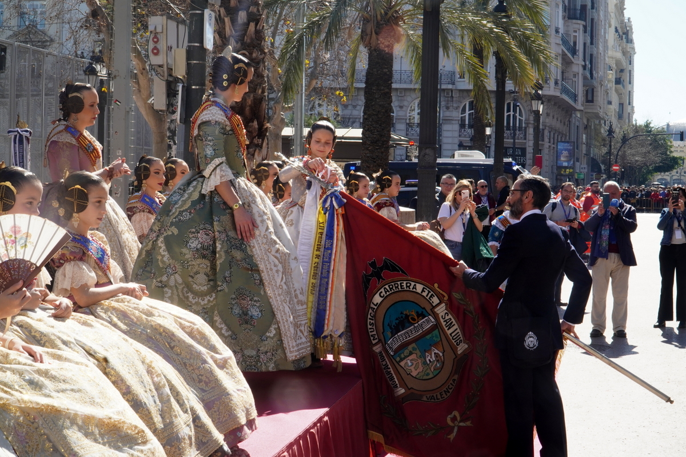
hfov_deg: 32.6
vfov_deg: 22.1
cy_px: 228
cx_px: 343
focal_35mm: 62
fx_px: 1172
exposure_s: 1/80
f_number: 18
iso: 320
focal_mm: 41
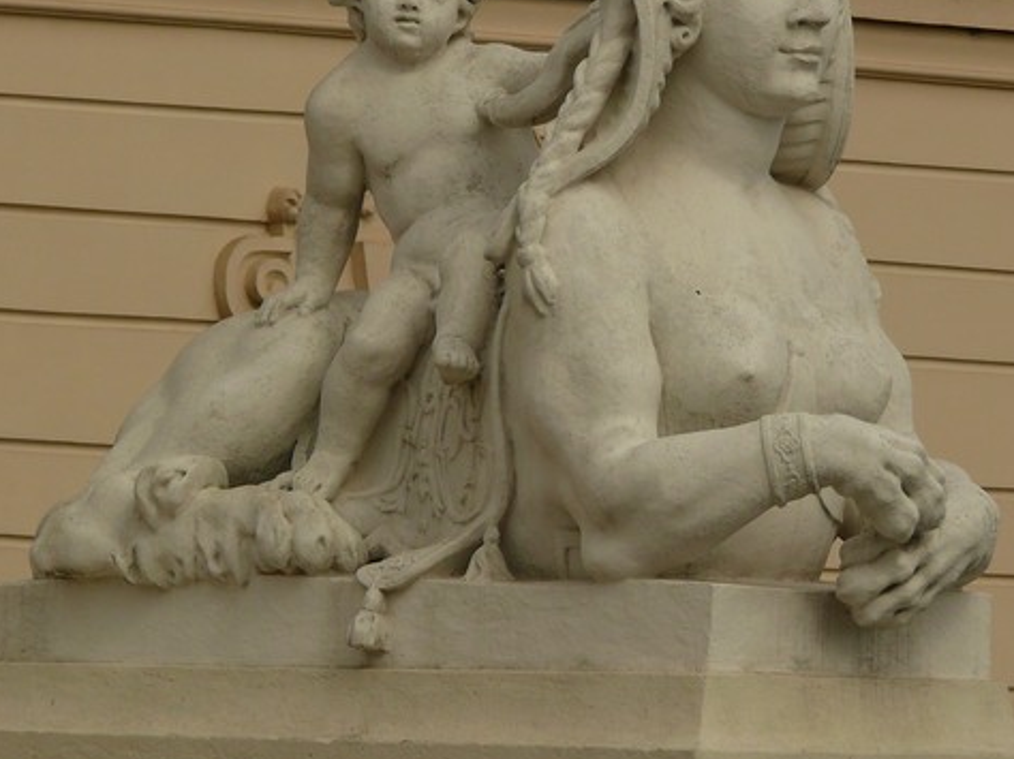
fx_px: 12590
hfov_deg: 4.6
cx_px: 379
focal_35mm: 430
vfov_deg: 3.5
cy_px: 195
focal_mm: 57.5
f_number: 5.6
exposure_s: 1/400
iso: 100
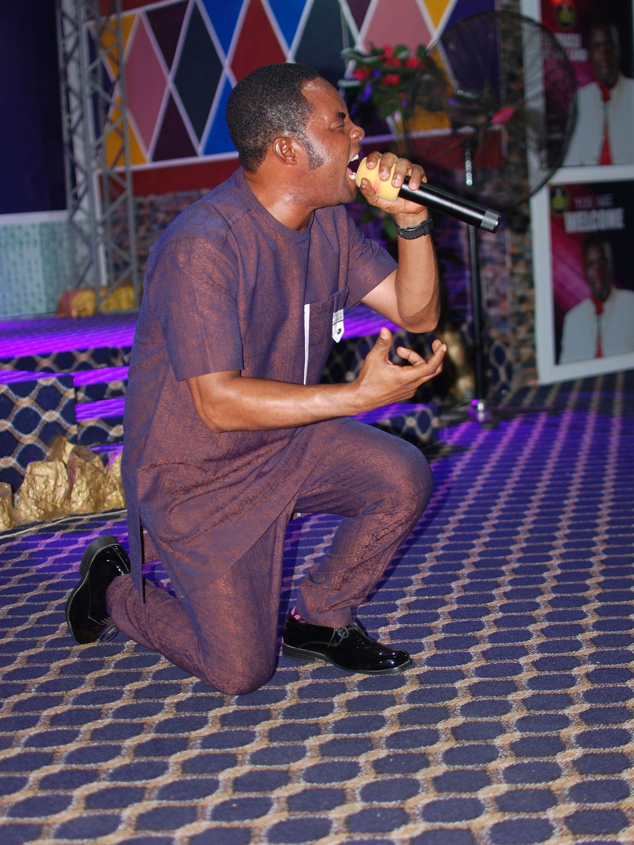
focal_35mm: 58
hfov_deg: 25.4
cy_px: 449
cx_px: 314
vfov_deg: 33.5
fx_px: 1405
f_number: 2.2
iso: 200
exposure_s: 1/250
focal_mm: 35
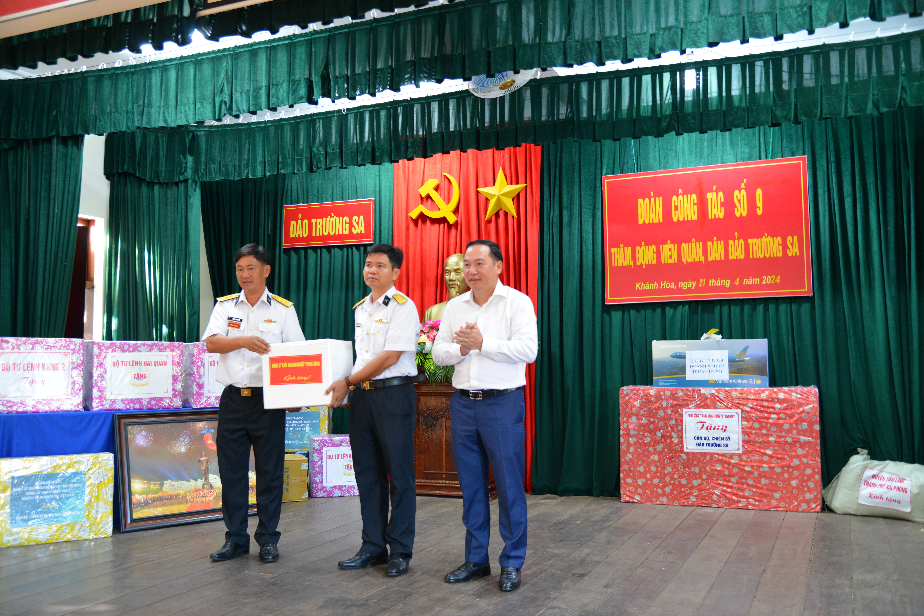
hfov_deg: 58.7
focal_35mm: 32
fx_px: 822
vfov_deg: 41.1
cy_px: 308
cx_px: 462
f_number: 4
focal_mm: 32
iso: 1400
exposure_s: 1/30
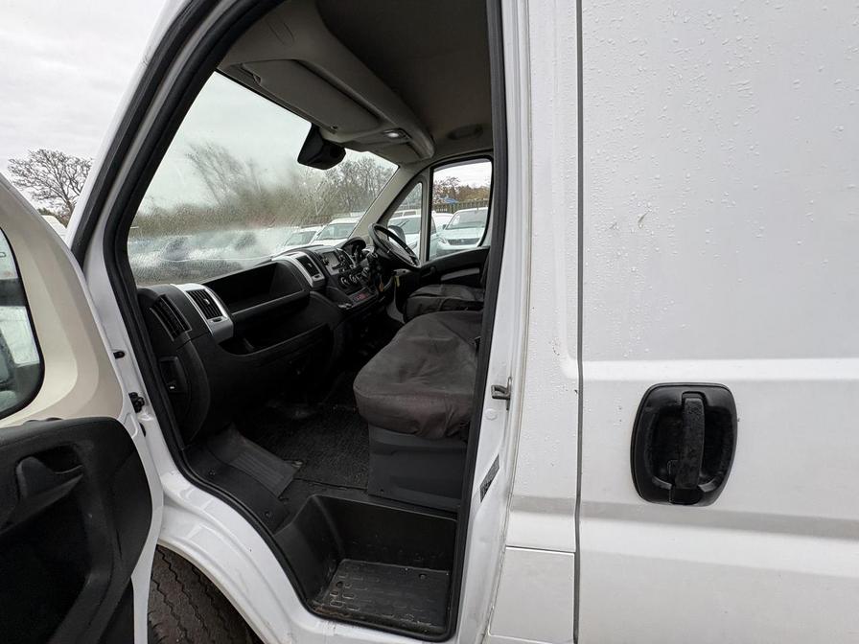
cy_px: 322
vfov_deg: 85.7
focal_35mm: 14
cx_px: 430
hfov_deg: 102.1
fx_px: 347
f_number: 2.2
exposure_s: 1/101
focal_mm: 2.22
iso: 32
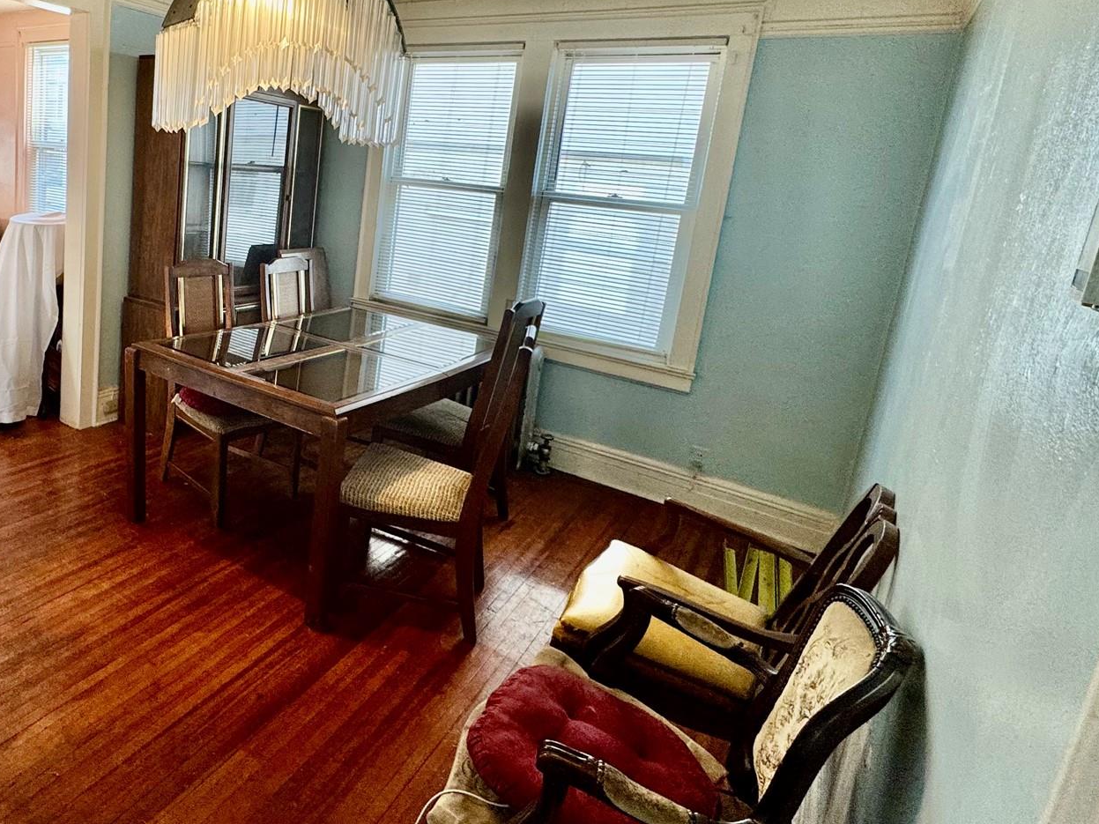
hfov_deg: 69.0
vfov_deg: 58.0
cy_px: 302
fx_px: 730
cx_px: 272
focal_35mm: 23
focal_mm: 2.22
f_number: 2.2
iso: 125
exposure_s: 1/120
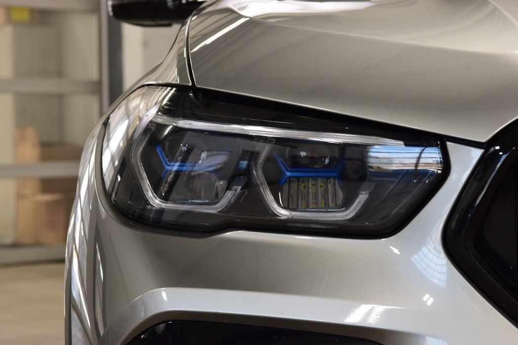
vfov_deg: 13.0
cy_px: 172
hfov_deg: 19.5
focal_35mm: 105
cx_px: 259
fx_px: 1511
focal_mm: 70
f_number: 7.1
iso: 640
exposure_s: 1/30
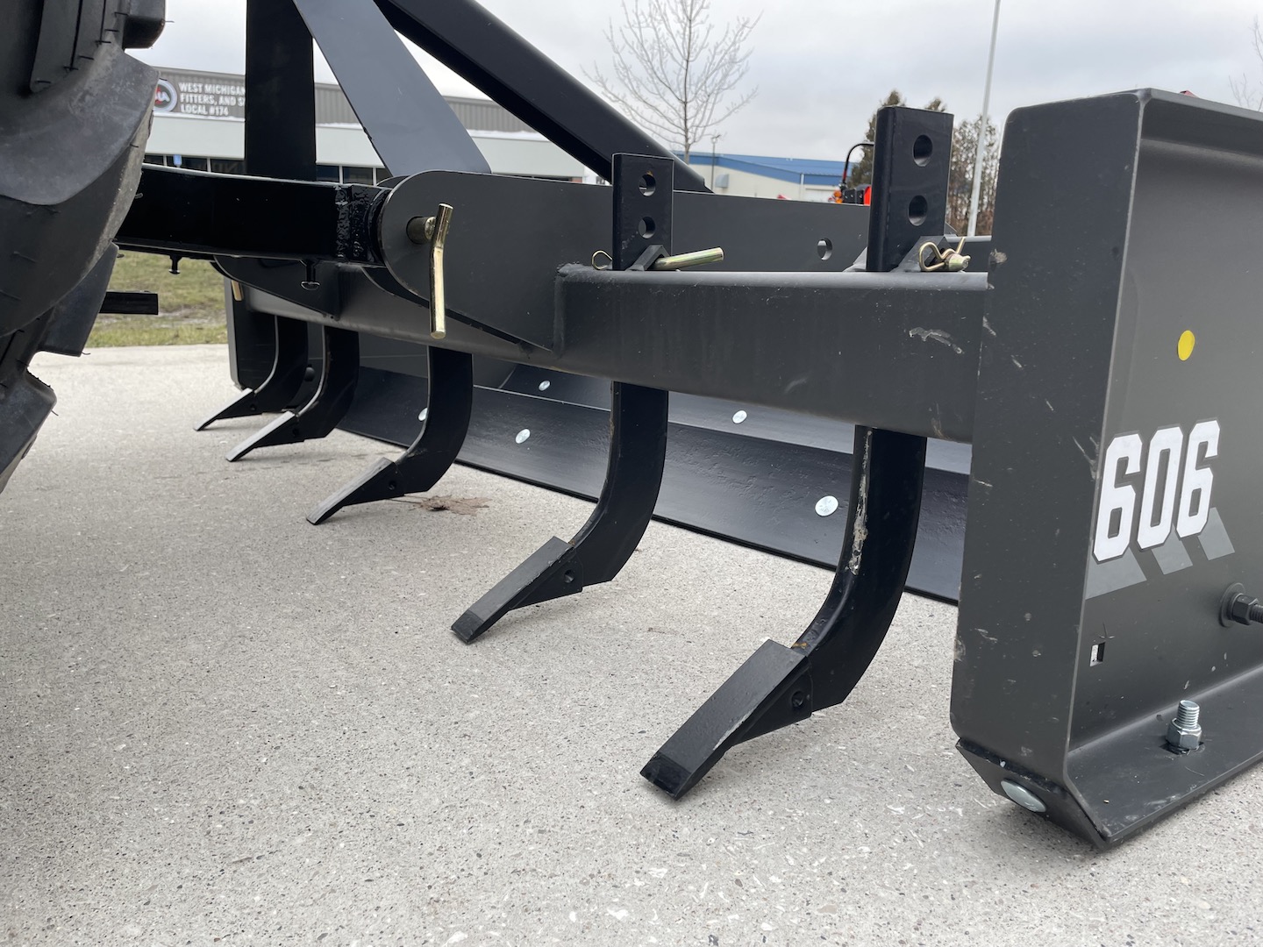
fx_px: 949
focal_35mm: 26
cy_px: 474
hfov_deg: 67.3
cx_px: 632
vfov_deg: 53.1
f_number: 1.6
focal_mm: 4.2
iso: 40
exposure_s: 1/121
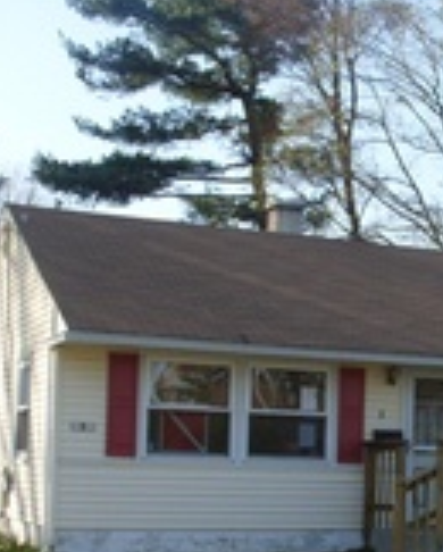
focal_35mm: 73
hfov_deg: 20.8
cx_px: 354
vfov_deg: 25.8
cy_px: 402
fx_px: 1194
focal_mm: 7.8
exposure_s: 1/250
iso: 80
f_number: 5.3
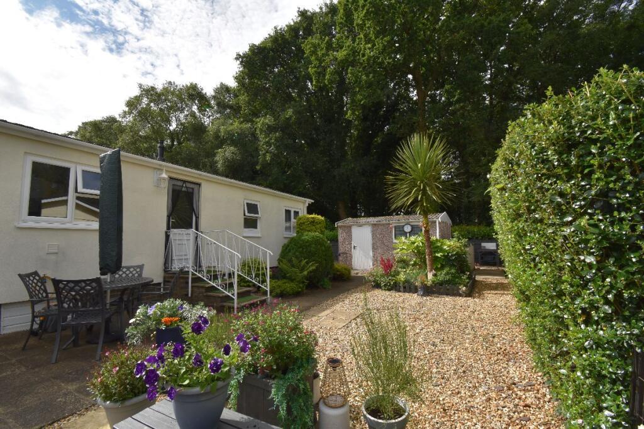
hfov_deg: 100.4
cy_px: 214
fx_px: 268
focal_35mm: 15
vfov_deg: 77.3
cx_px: 322
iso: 100
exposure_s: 1/200
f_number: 11
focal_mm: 10
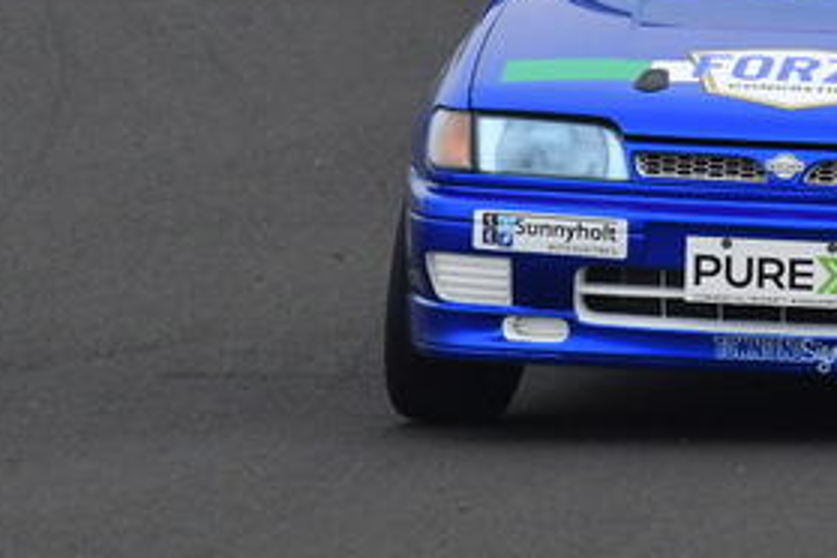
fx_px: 49984
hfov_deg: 1.0
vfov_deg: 0.6
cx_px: 843
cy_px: -153
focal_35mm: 2150
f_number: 10
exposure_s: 1/640
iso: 640
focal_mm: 500
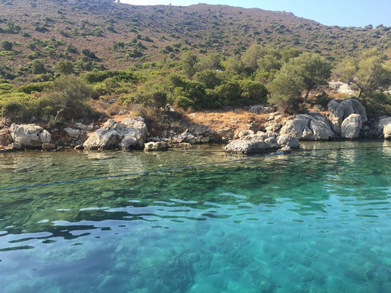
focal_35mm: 29
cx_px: 196
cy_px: 146
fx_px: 327
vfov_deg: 48.2
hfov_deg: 61.7
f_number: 2.2
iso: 32
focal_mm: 4.15
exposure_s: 1/638
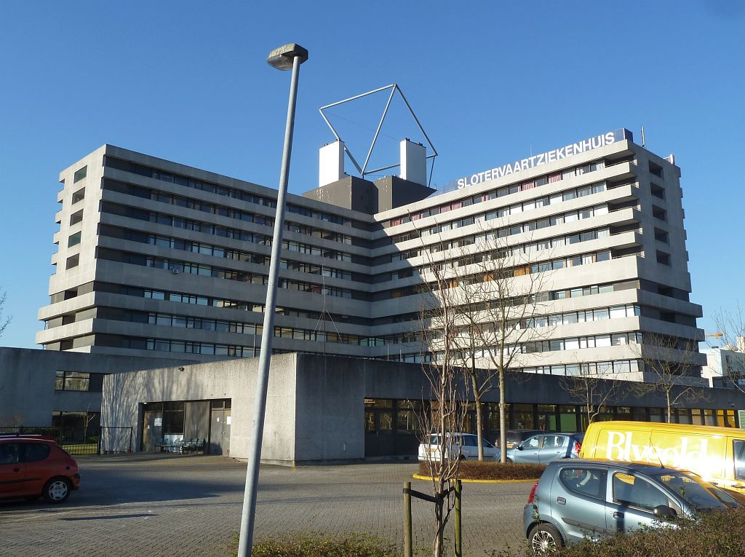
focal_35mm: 32
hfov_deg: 56.9
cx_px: 372
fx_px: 688
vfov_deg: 44.1
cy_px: 278
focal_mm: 5.3
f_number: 4
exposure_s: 1/400
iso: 80
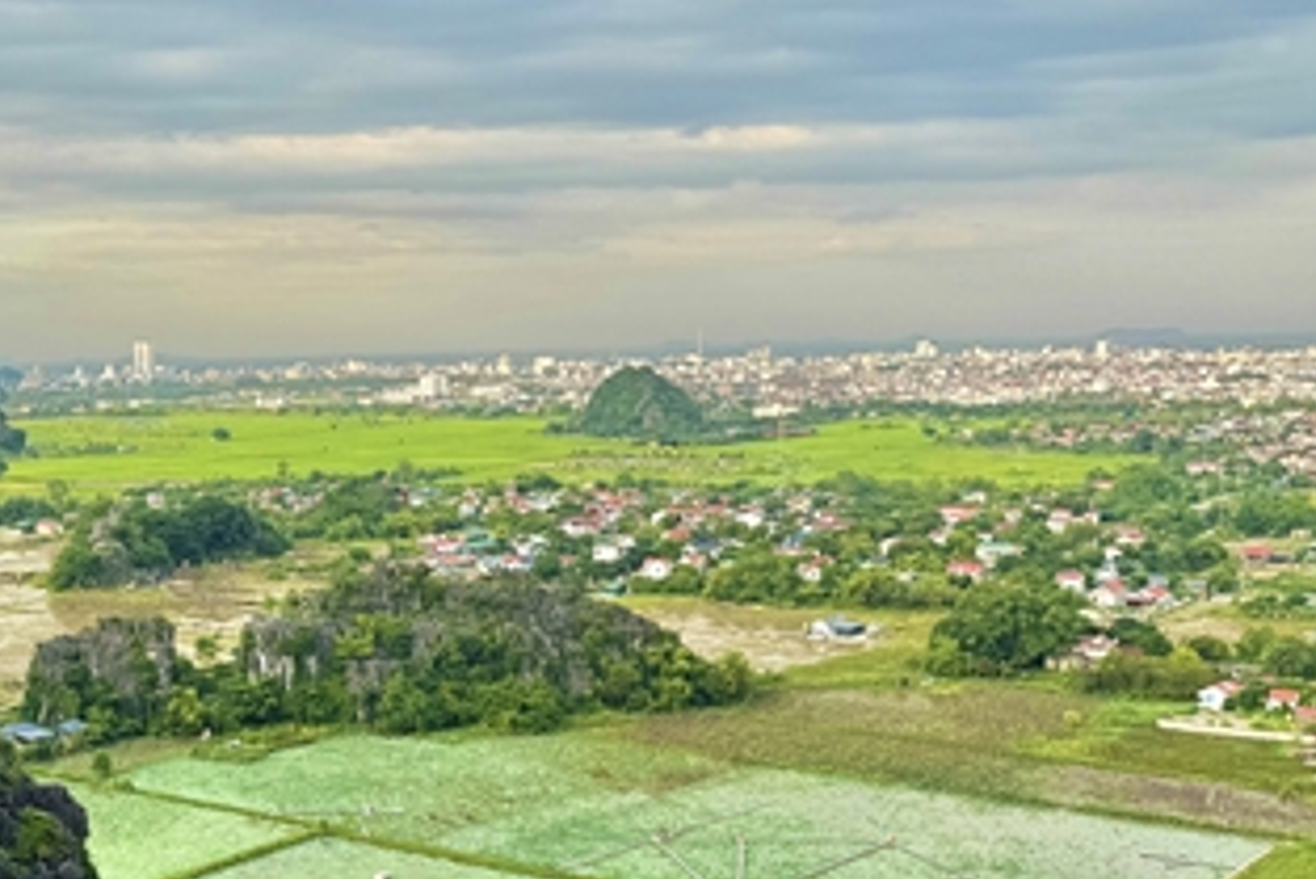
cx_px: 80
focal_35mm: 51
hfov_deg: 36.0
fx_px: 1865
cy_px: 564
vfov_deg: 26.4
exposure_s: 1/842
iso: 80
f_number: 1.78
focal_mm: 6.76
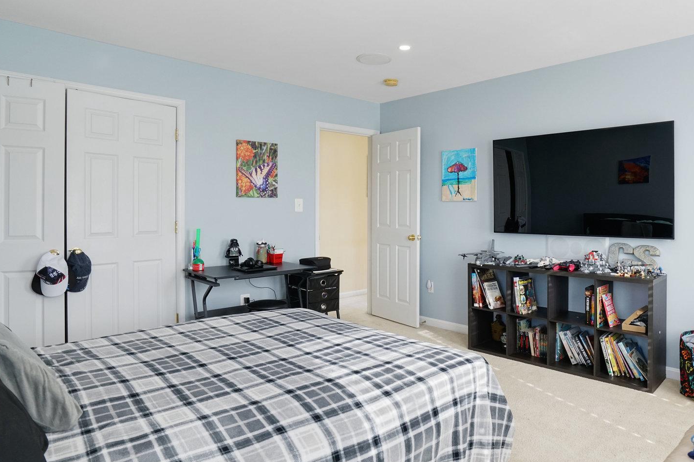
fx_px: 443
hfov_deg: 75.5
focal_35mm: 23
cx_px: 407
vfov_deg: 55.0
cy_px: 207
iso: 1250
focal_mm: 16
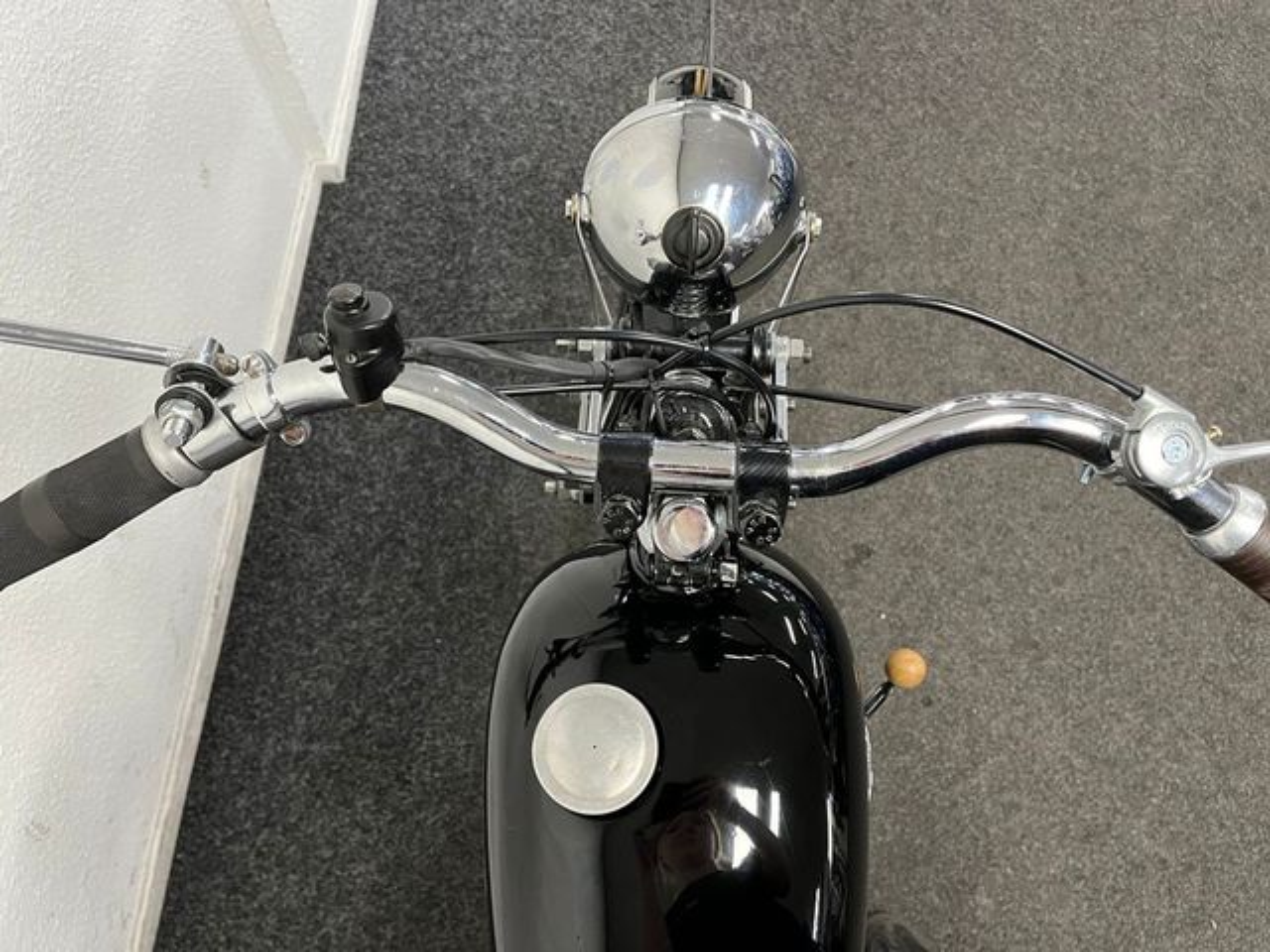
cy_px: 476
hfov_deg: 67.3
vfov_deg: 53.1
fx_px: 954
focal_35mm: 26
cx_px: 635
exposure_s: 1/50
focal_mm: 5.1
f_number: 1.6
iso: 250
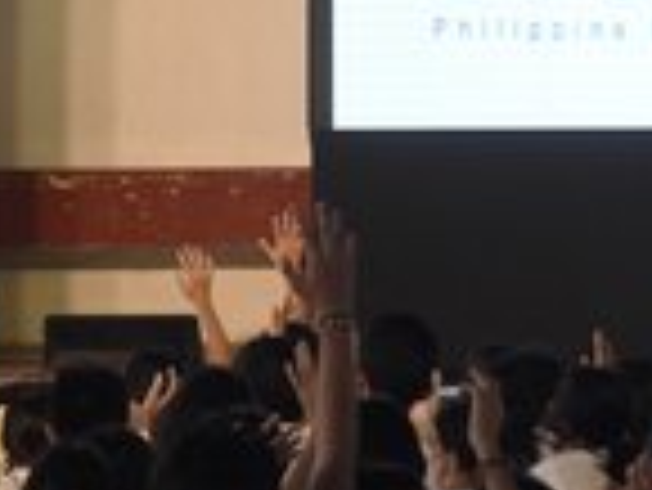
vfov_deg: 5.2
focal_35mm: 288
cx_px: 297
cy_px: 103
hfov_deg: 6.9
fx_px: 5429
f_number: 5.6
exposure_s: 1/200
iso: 1250
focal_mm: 70
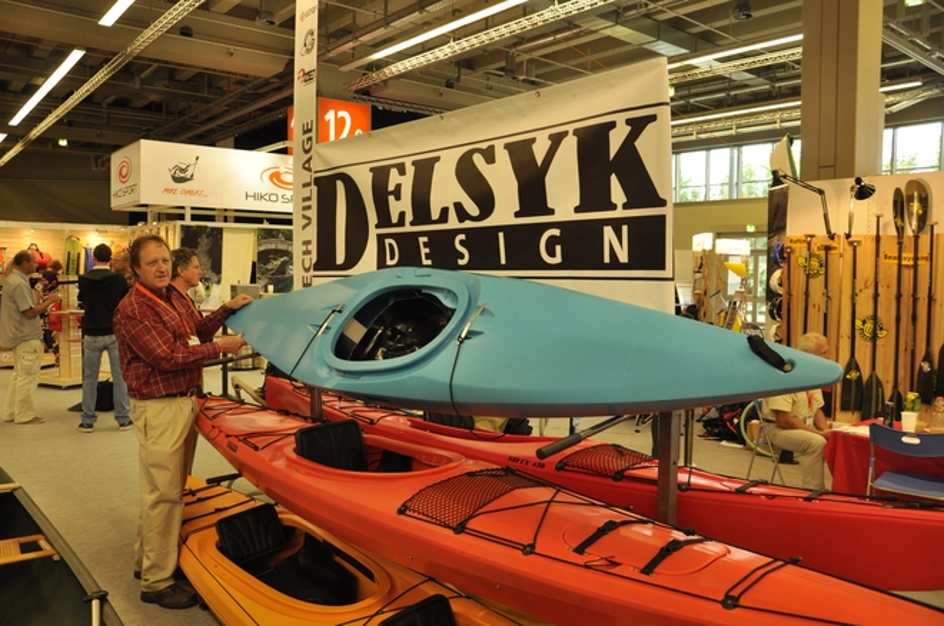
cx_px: 472
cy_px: 313
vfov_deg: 47.8
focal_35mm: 27
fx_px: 707
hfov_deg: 67.5
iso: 800
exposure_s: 1/100
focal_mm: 18
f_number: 4
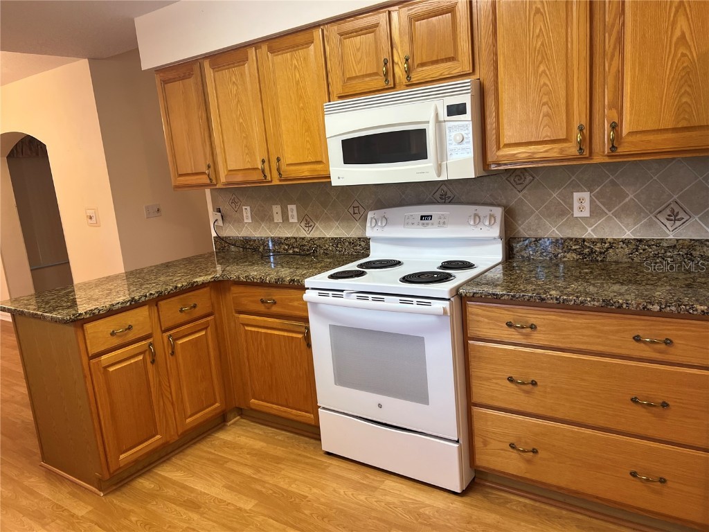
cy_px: 266
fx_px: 533
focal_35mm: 26
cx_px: 354
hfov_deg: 67.3
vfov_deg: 53.1
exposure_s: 1/120
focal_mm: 5.7
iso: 125
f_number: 1.5
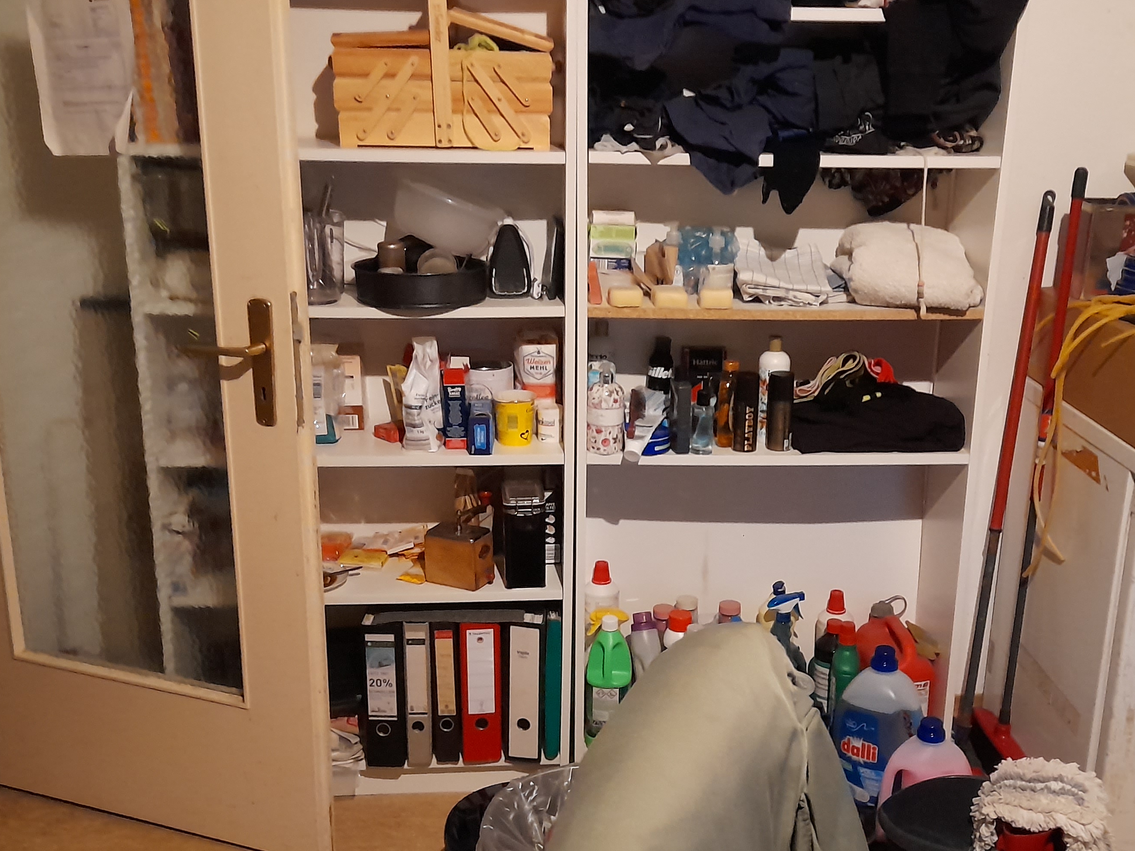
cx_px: 636
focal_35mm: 38
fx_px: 1246
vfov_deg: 37.7
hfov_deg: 48.9
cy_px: 451
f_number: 2
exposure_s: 1/20
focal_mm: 4.6
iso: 800
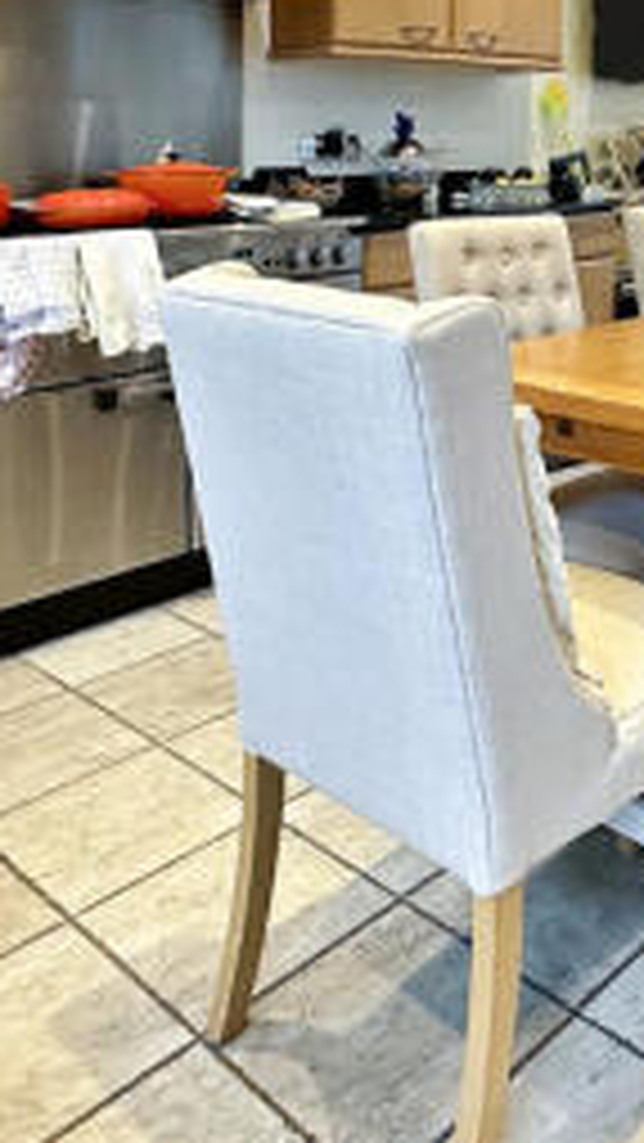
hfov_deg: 32.1
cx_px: 583
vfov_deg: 55.1
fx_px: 1062
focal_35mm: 35
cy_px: 358
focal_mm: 2.22
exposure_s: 1/50
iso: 250
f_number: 2.2
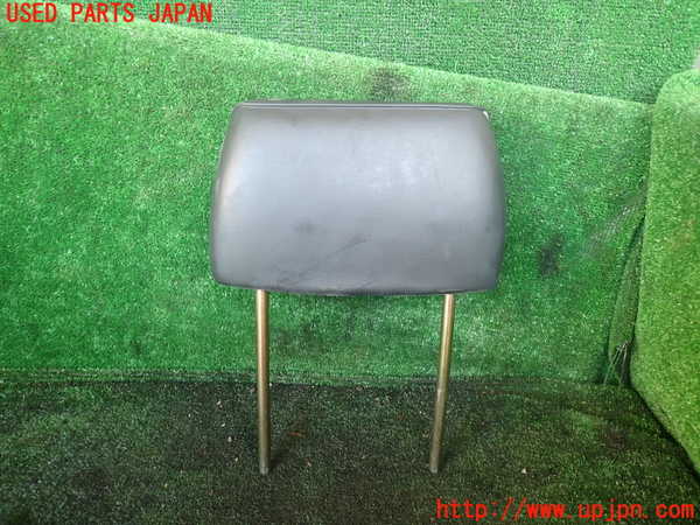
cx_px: 350
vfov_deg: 54.9
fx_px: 506
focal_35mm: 25
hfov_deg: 69.4
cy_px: 262
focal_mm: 4.5
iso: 200
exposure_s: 1/50
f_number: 2
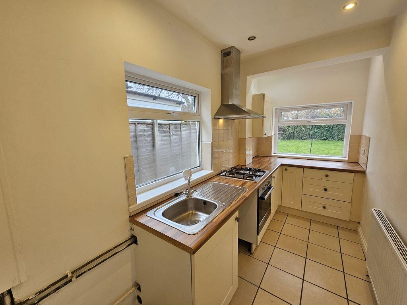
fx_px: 153
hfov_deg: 106.2
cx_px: 204
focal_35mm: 13
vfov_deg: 89.9
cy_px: 152
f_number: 2.2
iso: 80
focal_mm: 2.2
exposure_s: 1/70.8
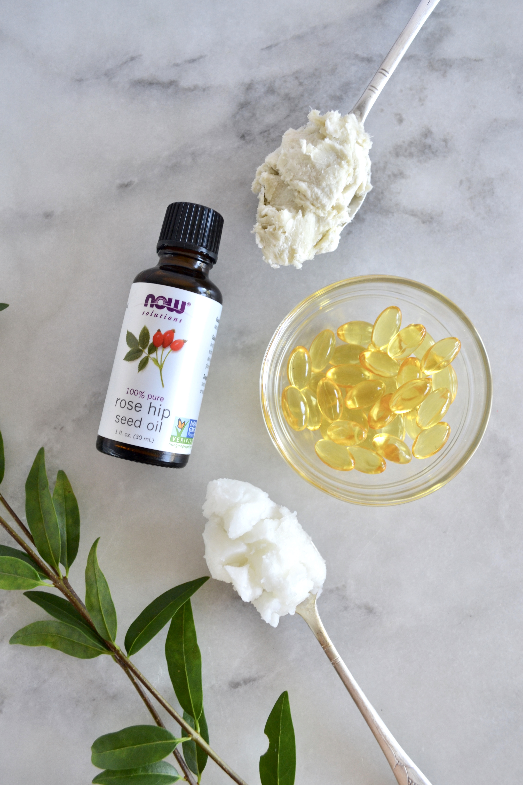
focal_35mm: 30
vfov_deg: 61.9
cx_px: 262
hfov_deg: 43.6
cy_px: 392
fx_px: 654
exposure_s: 1/60
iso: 400
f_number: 5
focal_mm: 20
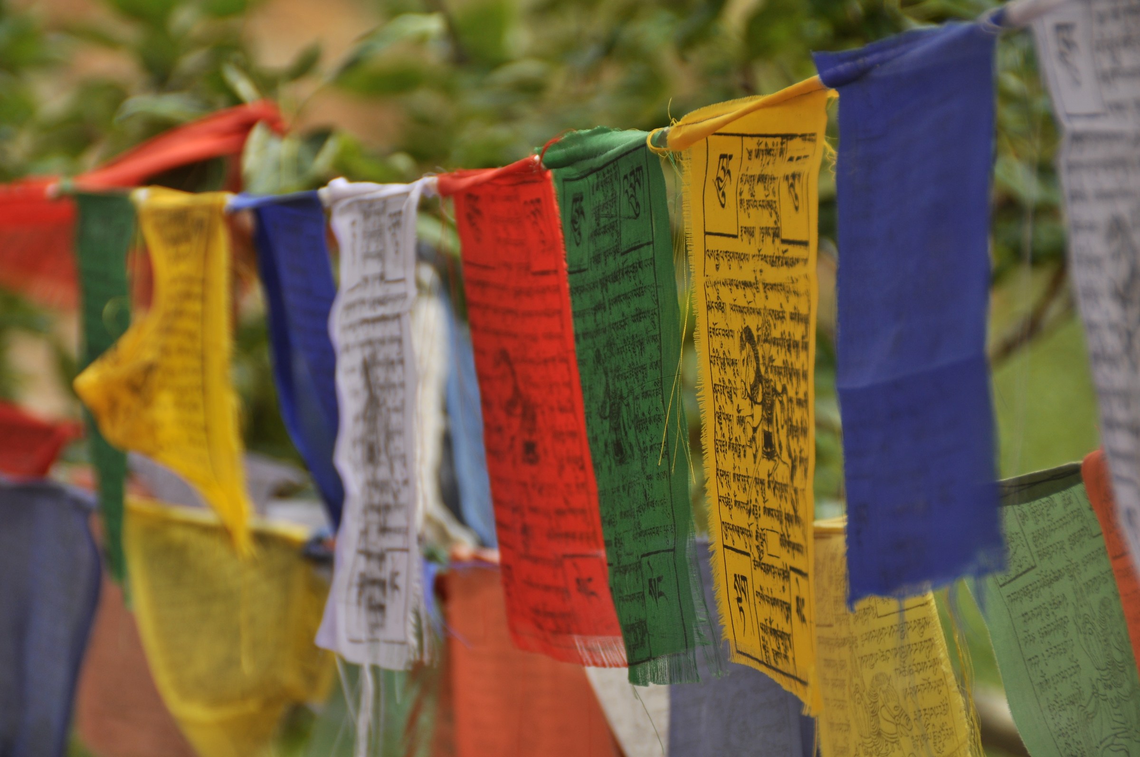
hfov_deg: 6.9
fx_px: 9488
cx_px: 570
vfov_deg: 4.6
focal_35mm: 300
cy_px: 378
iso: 125
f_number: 6.3
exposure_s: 1/500
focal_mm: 200
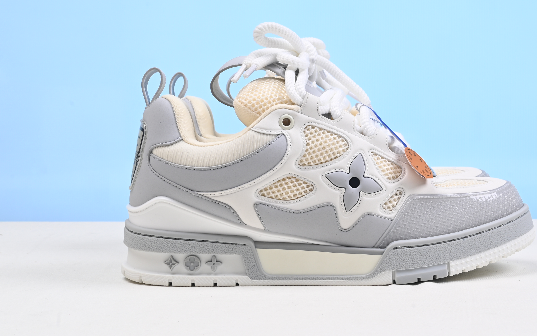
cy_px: 118
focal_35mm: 70
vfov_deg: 18.6
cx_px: 368
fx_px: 1024
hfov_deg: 29.1
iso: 100
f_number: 16
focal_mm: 40
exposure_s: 1/2.5
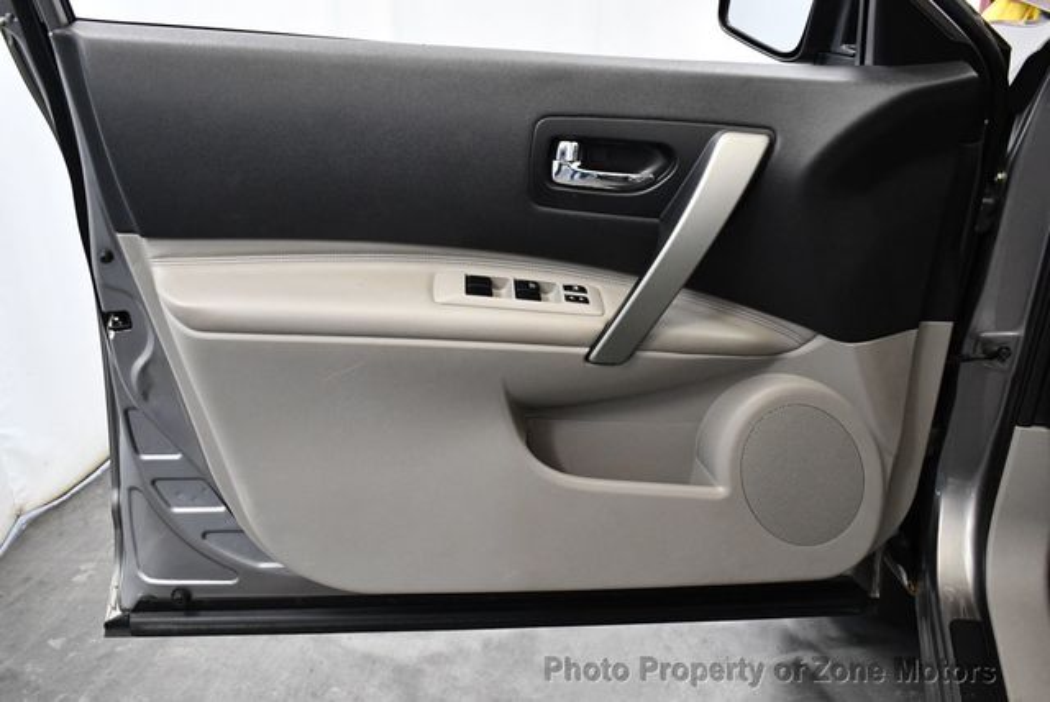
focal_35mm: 36
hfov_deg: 53.1
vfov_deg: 36.9
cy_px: 351
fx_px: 1051
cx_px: 525
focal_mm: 18
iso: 1800
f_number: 3.5
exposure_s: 1/125
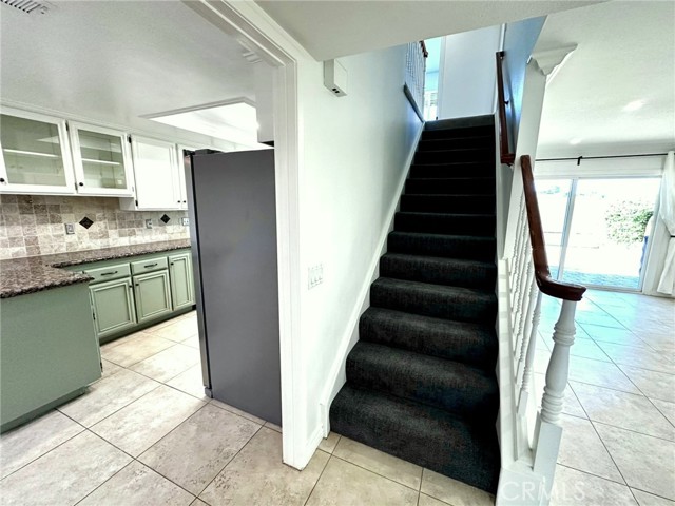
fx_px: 273
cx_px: 338
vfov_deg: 85.7
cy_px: 253
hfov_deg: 102.1
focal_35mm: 14
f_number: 2.2
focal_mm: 2.22
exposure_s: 1/120
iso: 250
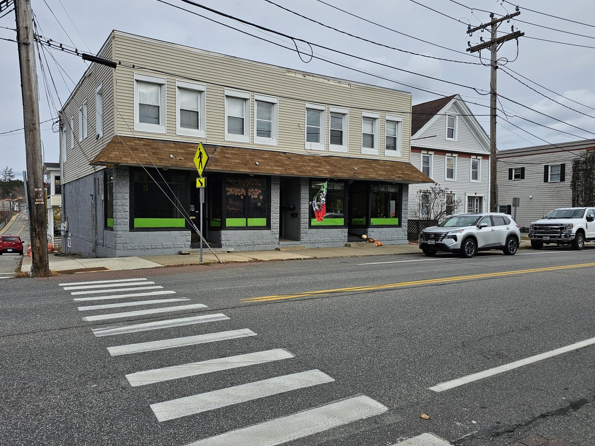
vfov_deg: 53.1
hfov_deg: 67.2
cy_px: 225
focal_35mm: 26
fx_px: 447
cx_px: 268
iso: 20
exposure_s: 1/1027
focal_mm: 6.3
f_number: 1.7
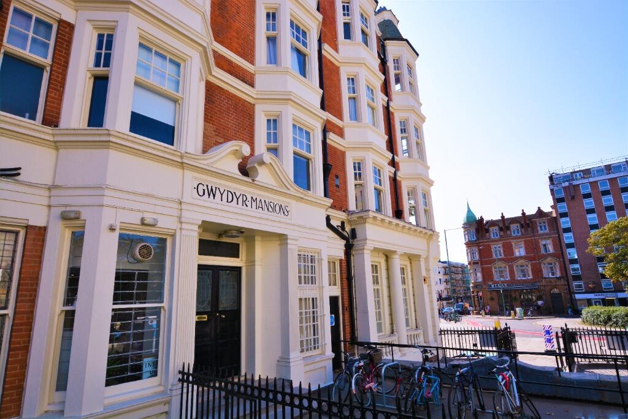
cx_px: 314
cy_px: 210
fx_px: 340
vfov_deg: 63.2
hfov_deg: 85.4
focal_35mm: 20
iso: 125
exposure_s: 1/80
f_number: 11
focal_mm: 13
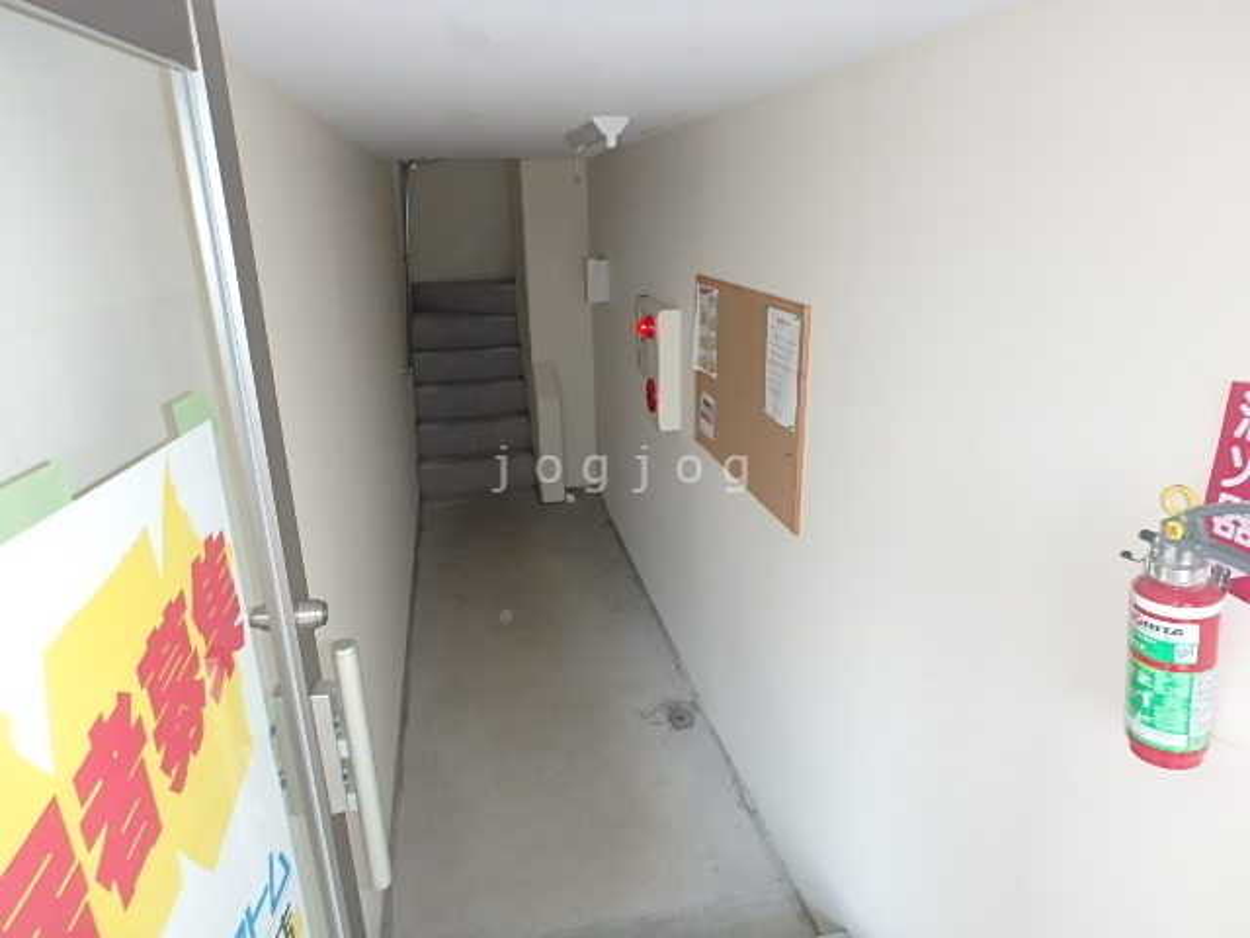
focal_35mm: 21
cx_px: 625
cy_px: 469
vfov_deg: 63.4
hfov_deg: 79.0
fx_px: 758
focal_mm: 3.7
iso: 125
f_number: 3.5
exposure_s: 1/40
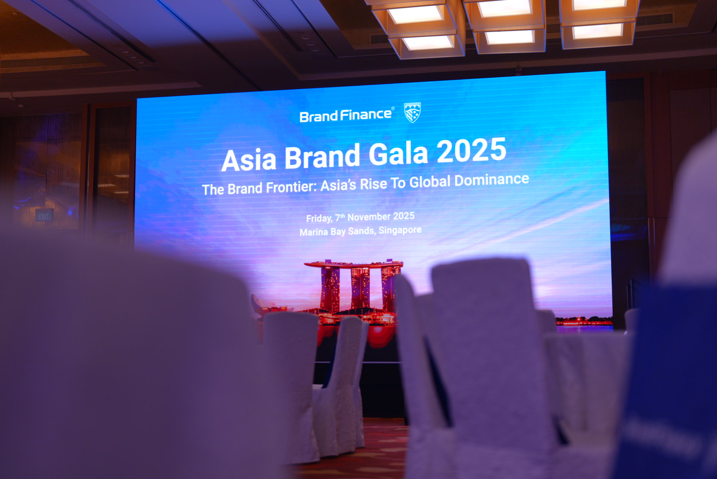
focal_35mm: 50
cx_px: 358
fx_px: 997
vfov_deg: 27.0
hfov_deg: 39.6
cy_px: 240
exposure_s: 1/200
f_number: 1.4
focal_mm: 50
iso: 200
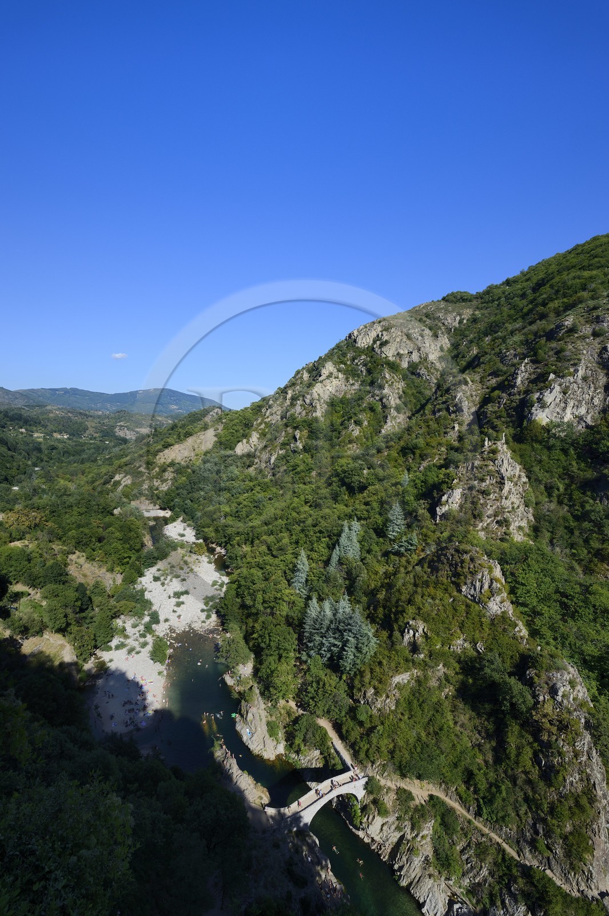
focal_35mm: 16
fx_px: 406
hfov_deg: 73.7
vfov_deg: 96.8
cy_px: 458
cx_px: 304
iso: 200
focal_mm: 16
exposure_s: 1/250
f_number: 11
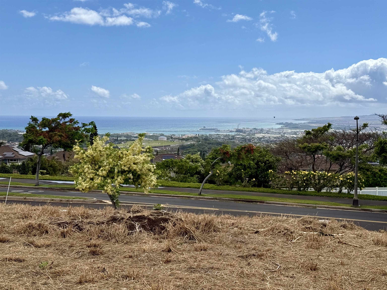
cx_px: 194
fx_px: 537
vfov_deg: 30.3
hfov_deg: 39.7
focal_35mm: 48
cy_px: 145
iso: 100
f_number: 1.78
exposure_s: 1/11364
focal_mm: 6.76
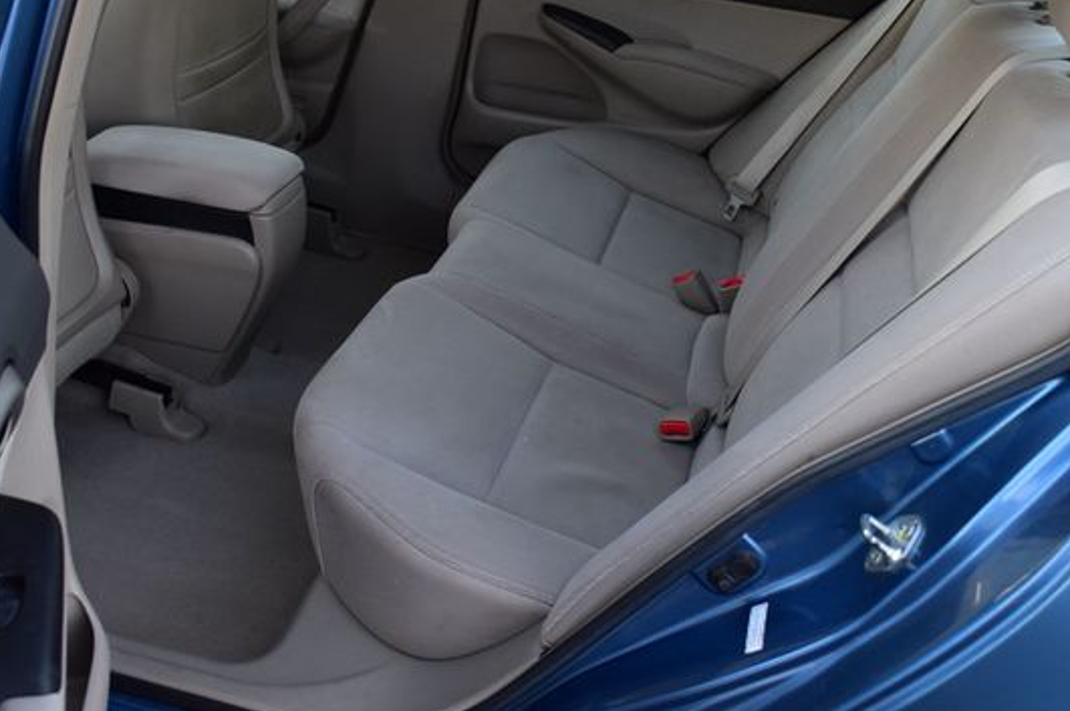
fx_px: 1235
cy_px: 312
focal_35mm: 42
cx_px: 540
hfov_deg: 46.8
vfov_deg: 32.1
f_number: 6.3
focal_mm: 23
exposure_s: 1/20
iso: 400
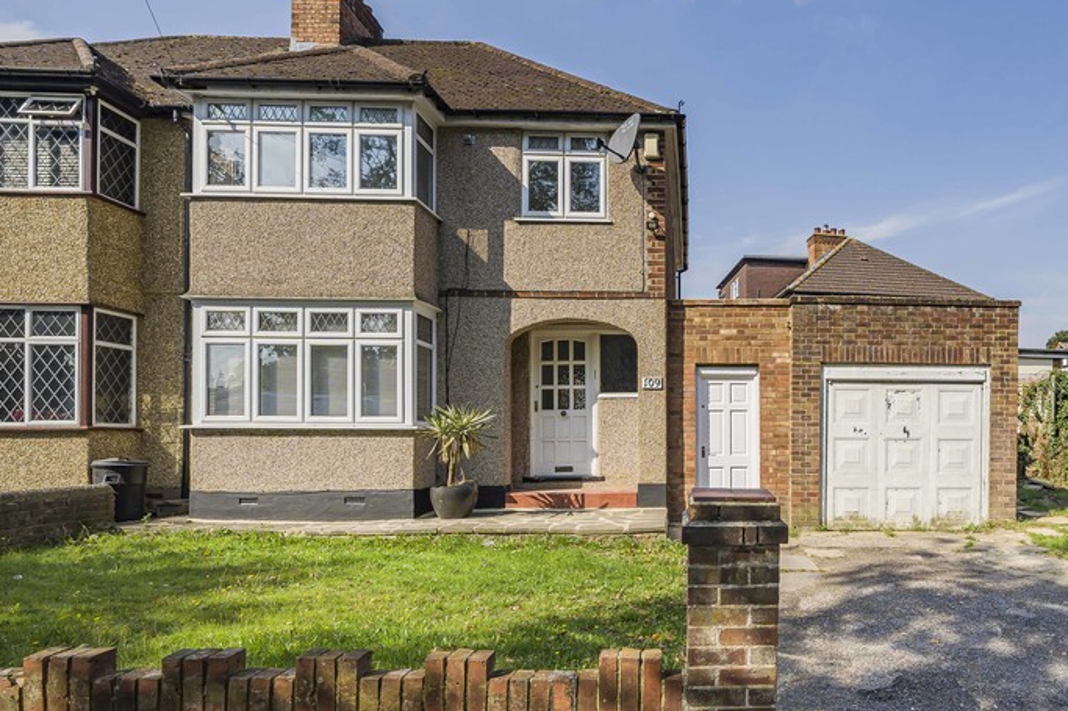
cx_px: 722
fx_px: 623
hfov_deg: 78.3
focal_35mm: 21
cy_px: 388
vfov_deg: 59.4
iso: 250
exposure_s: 1/1000
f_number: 9
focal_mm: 14
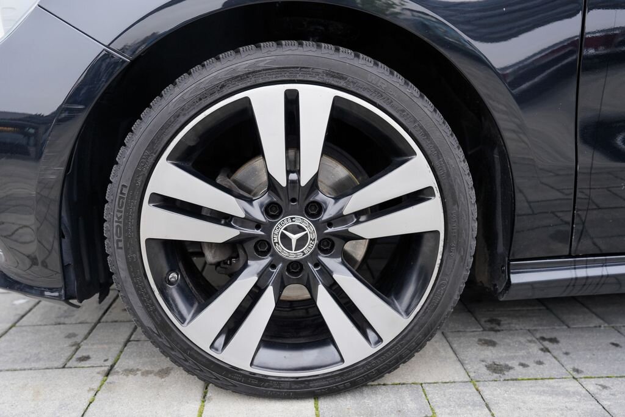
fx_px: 504
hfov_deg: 63.7
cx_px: 312
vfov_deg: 45.0
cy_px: 208
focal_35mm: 29
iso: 1000
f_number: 4
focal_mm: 29
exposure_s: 1/160
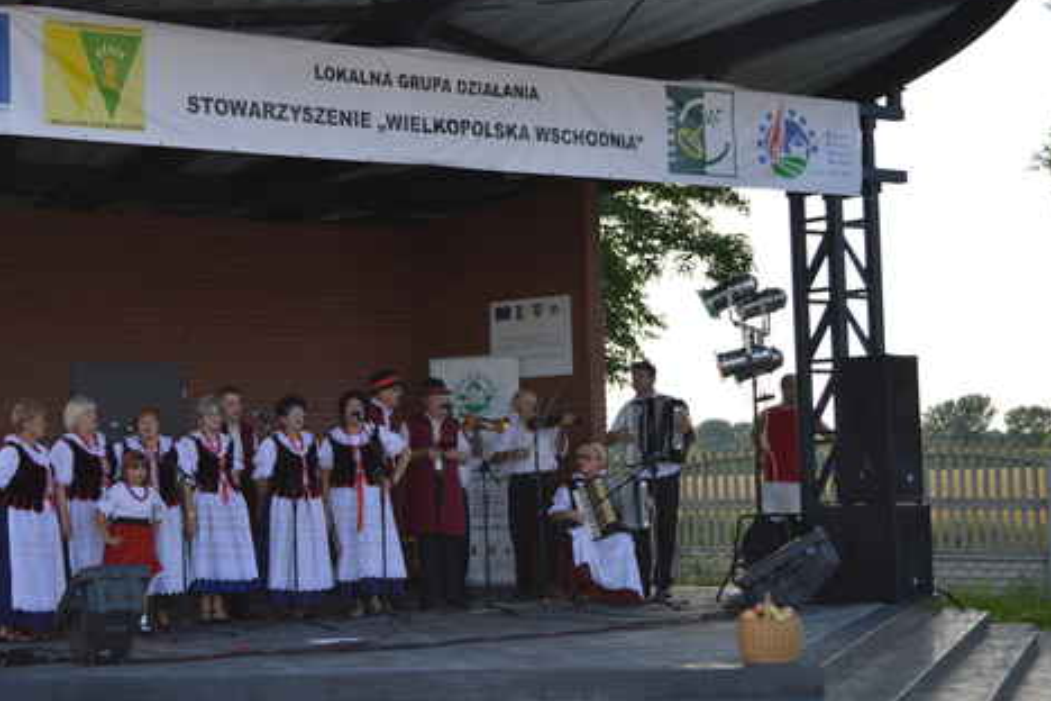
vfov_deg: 20.6
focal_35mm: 66
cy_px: 329
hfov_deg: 30.4
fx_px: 1927
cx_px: 391
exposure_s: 1/125
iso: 100
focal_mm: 34
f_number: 5
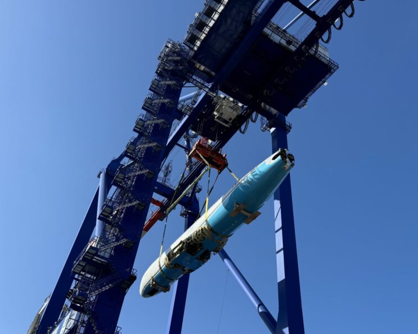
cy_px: 160
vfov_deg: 45.8
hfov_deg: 55.7
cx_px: 207
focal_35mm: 32
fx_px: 396
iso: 80
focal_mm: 6.76
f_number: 1.78
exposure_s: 1/3247
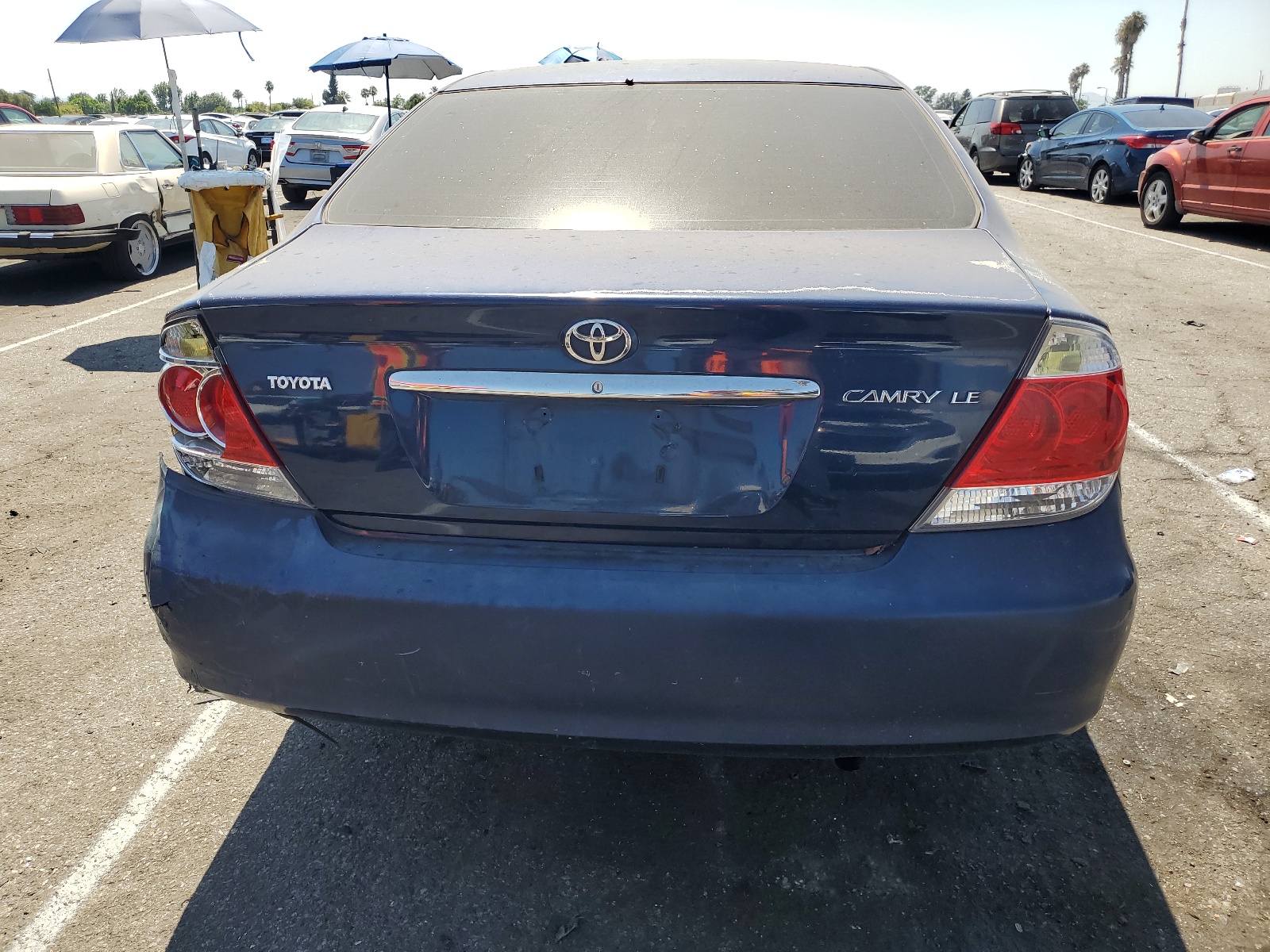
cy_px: 476
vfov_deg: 53.1
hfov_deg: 67.3
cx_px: 635
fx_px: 954
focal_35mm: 26
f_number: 1.5
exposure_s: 1/2000
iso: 50
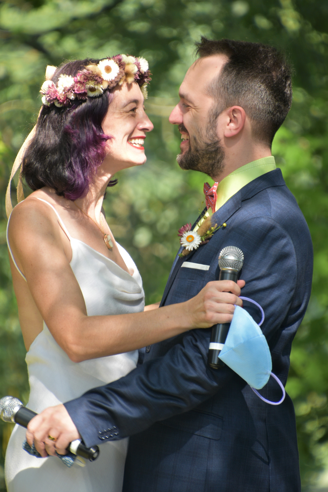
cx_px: 164
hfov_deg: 3.1
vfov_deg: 4.6
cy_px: 246
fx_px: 6150
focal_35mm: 450
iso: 400
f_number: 6.3
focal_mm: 300
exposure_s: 1/200
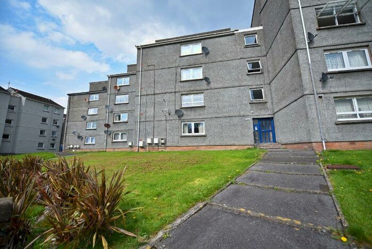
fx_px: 145
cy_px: 124
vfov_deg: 81.3
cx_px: 186
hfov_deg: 104.2
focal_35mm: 14
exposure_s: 1/1600
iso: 125
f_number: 2.8
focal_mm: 14
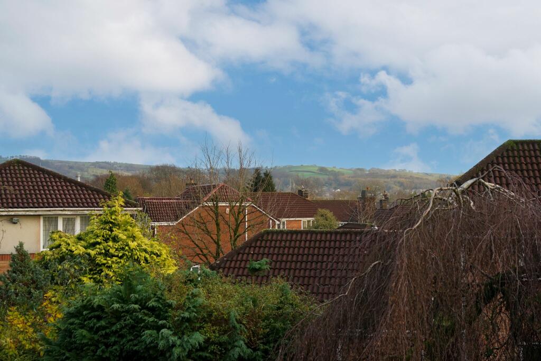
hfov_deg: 36.2
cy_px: 180
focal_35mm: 55
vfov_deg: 24.6
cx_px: 270
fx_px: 827
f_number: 5.6
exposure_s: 1/800
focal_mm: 55
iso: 800
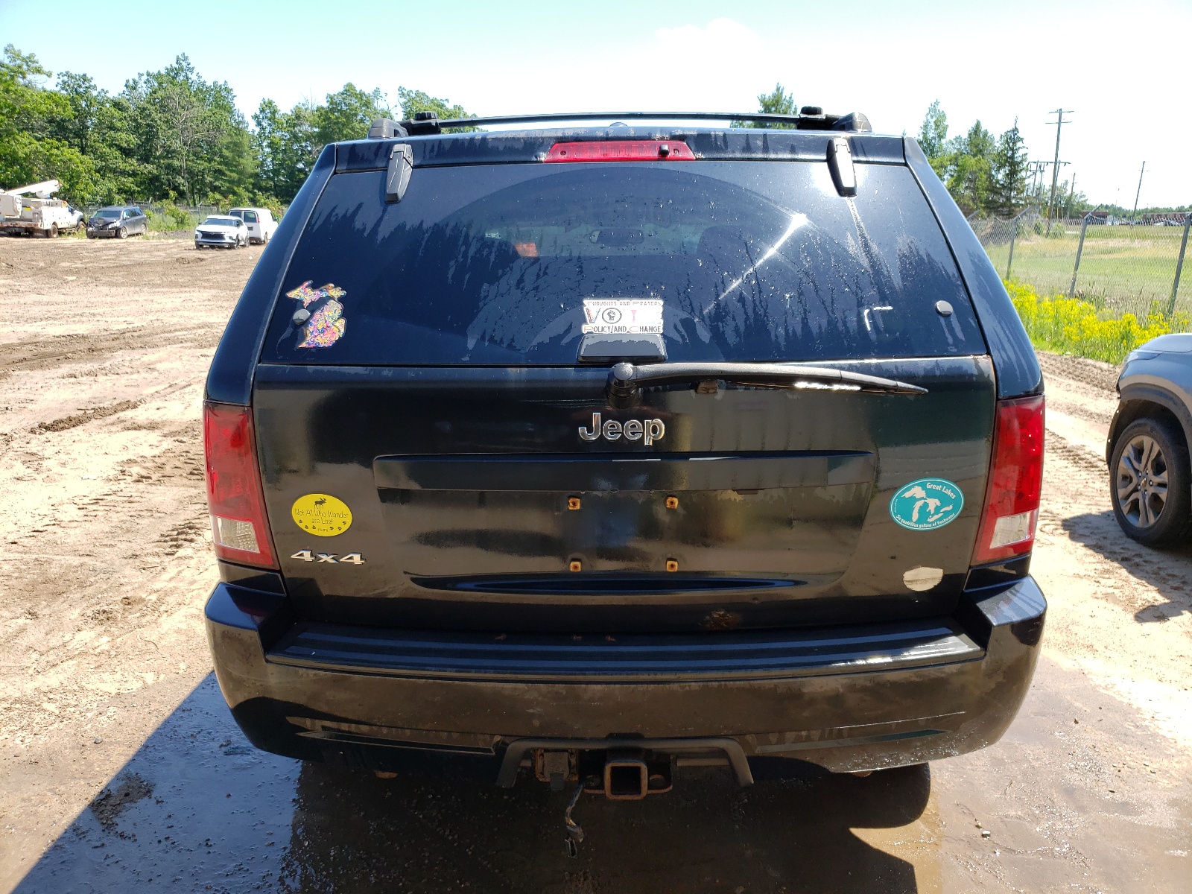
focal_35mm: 26
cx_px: 596
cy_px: 447
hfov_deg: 67.3
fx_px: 895
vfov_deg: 53.1
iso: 50
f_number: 1.5
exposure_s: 1/1000
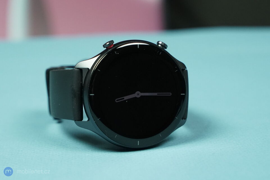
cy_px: 90
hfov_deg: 28.9
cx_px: 135
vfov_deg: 19.4
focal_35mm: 70
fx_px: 525
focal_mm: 70
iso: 4000
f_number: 8
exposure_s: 1/200
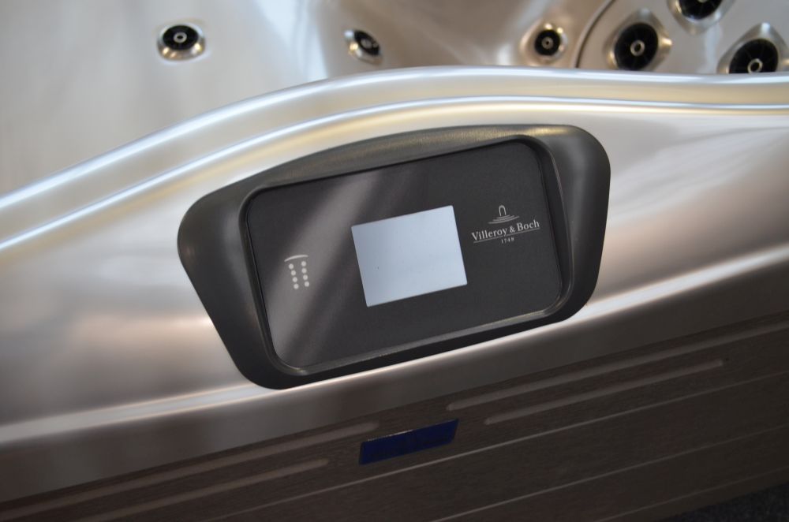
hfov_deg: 43.7
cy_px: 261
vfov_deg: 29.7
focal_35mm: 45
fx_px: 984
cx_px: 394
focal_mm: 30
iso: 800
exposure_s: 1/50
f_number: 4.5
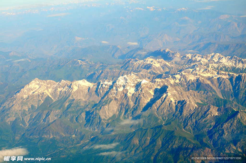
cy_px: 82
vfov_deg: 20.1
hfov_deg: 29.9
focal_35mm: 68
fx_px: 460
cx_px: 123
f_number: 9
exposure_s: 1/320
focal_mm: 45
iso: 100
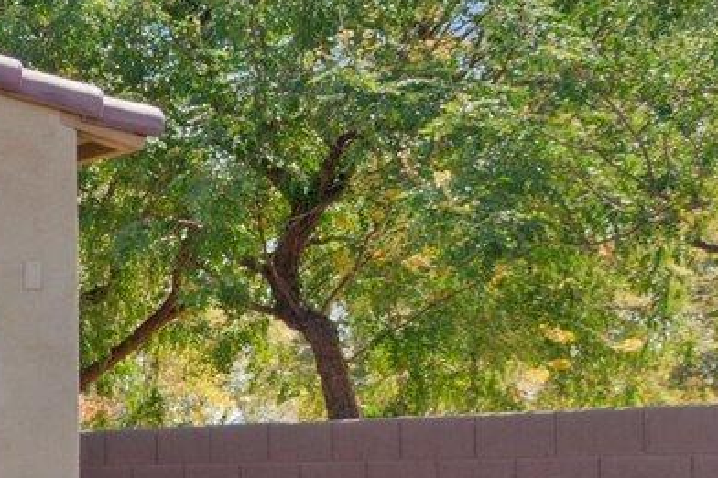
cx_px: -1139
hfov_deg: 13.4
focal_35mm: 94
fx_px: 1874
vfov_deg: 14.2
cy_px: 544
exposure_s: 1/400
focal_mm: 18
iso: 320
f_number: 8
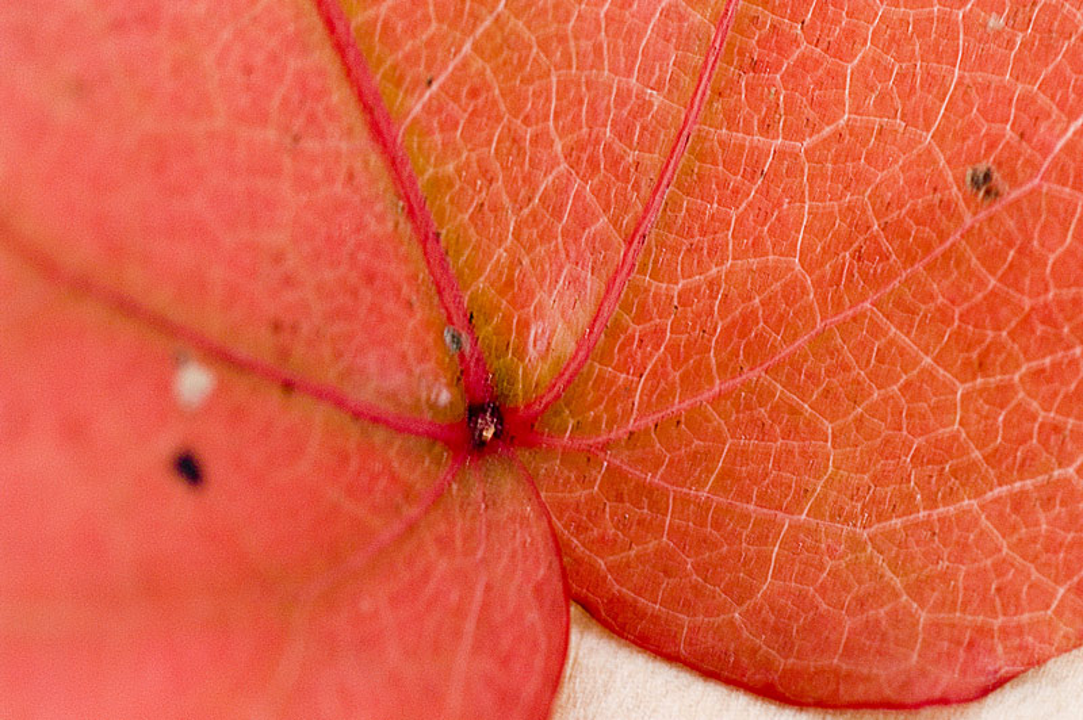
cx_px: 542
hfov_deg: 13.7
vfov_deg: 9.1
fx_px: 4509
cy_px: 360
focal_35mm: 150
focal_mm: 100
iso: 400
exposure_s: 1/13
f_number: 4
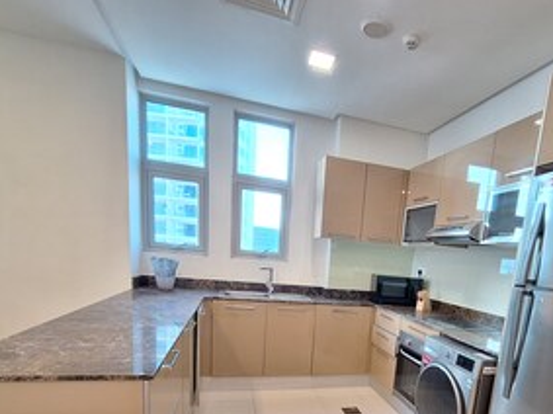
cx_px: 349
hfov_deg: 77.5
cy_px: 327
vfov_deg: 58.8
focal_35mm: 21
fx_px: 335
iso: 160
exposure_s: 1/33
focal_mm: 1.74
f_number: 2.2
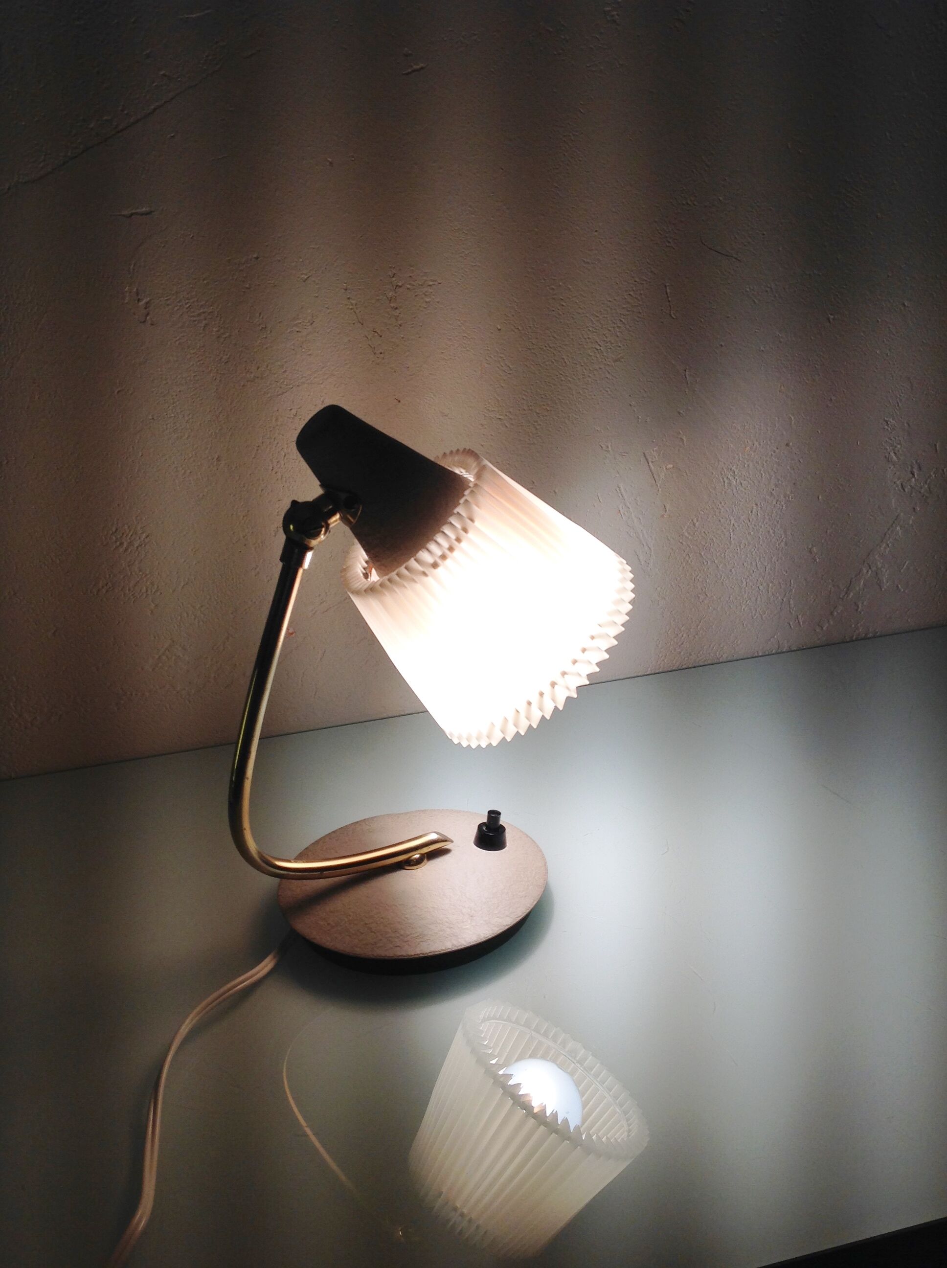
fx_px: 1280
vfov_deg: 52.7
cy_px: 634
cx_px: 474
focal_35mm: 35
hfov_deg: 40.6
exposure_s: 1/206
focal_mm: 4.28
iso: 50
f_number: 2.4
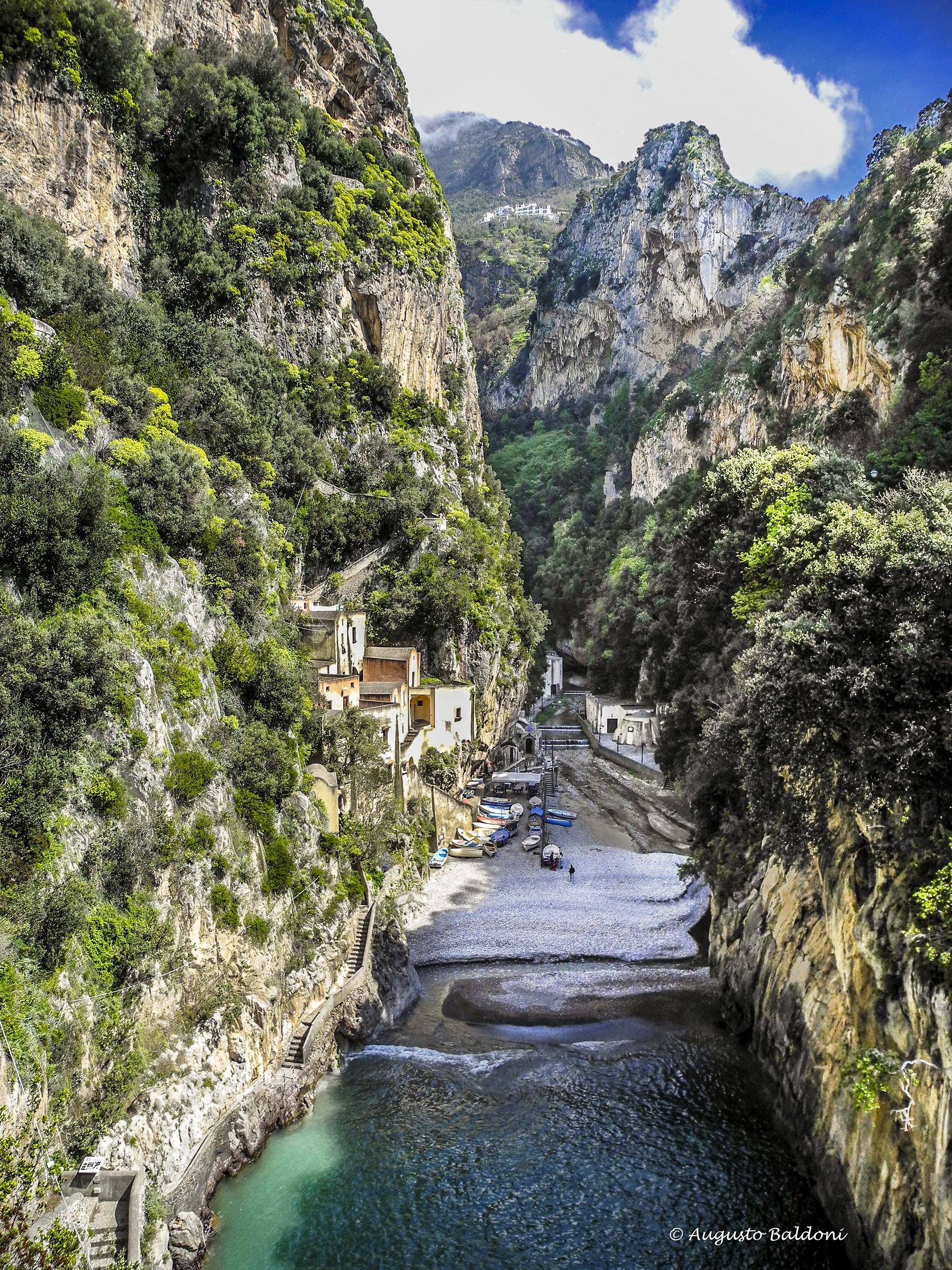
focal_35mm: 28
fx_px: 1027
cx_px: 476
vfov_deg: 63.4
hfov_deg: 49.7
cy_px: 635
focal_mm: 6
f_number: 2.8
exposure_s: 1/950
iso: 100
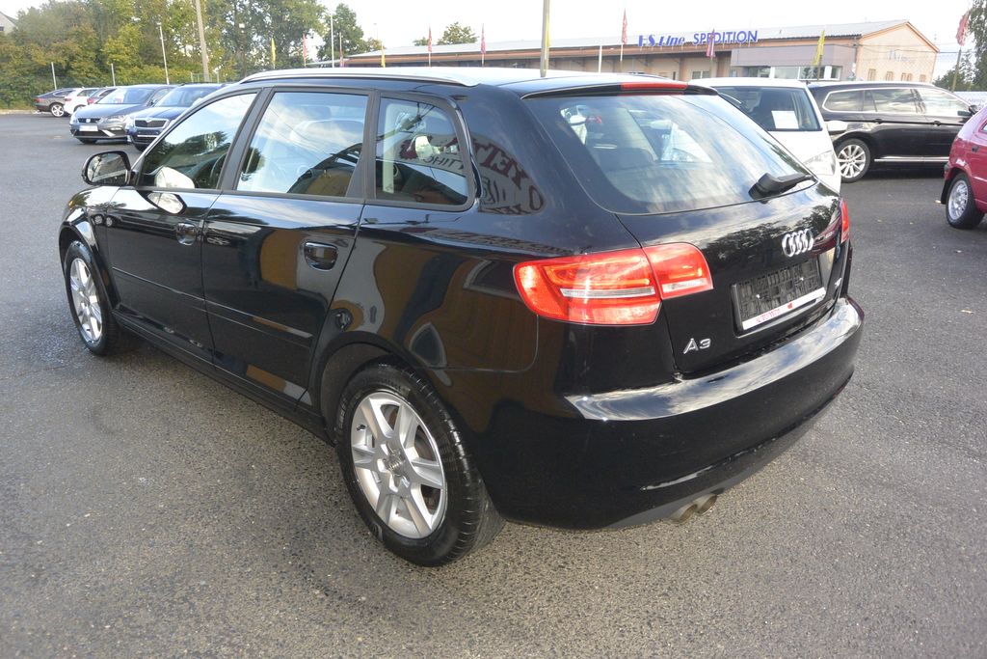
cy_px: 330
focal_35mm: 27
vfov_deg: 47.9
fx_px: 740
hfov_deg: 67.4
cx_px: 494
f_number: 3.5
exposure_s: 1/250
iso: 320
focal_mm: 10
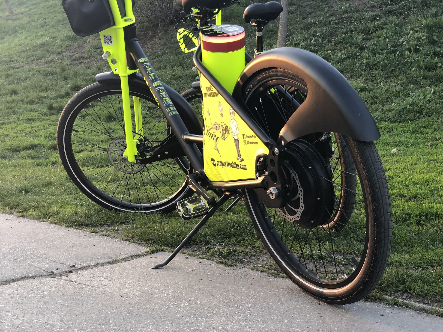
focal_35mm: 52
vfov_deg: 28.0
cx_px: 222
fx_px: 665
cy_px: 166
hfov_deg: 36.8
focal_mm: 6
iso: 32
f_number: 2.4
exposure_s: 1/60
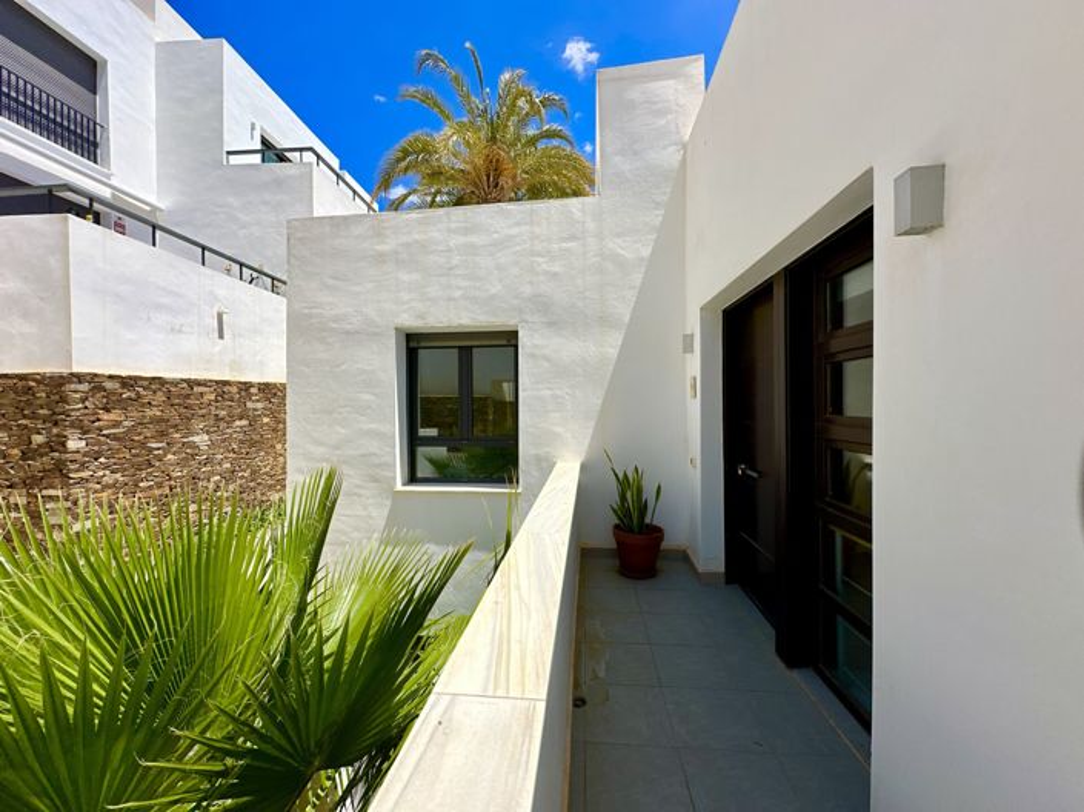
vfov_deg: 85.6
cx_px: 542
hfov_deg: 102.1
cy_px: 406
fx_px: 438
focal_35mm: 14
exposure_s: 1/3731
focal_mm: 2.22
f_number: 2.2
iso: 40
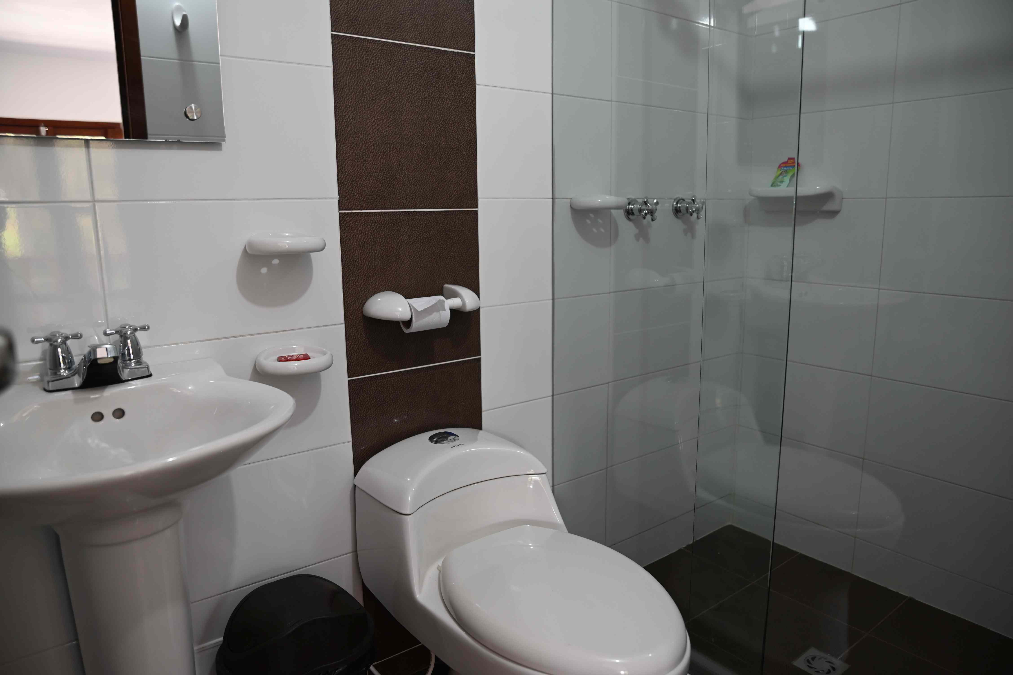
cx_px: 506
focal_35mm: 24
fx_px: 675
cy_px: 338
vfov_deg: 53.1
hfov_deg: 73.7
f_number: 2.8
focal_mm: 24
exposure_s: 1/125
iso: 800
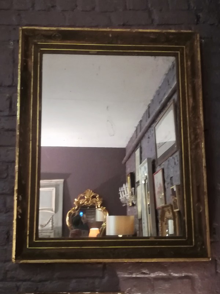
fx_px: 373
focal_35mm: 44
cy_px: 147
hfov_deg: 32.9
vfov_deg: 42.9
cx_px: 110
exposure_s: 1/20
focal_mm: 3.83
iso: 500
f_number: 2.2
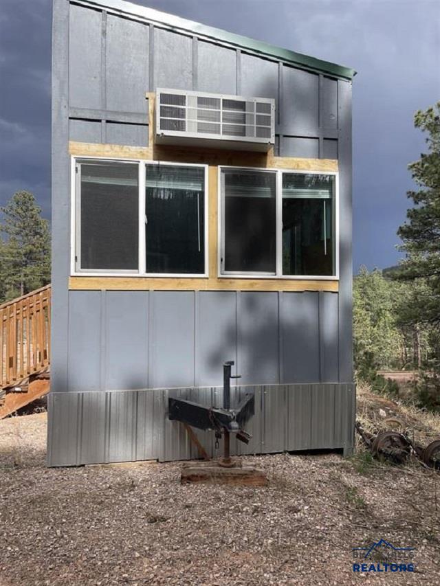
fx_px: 441
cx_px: 220
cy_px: 293
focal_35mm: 26
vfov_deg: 67.3
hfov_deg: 53.1
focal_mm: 4.2
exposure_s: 1/2020
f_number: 1.6
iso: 32
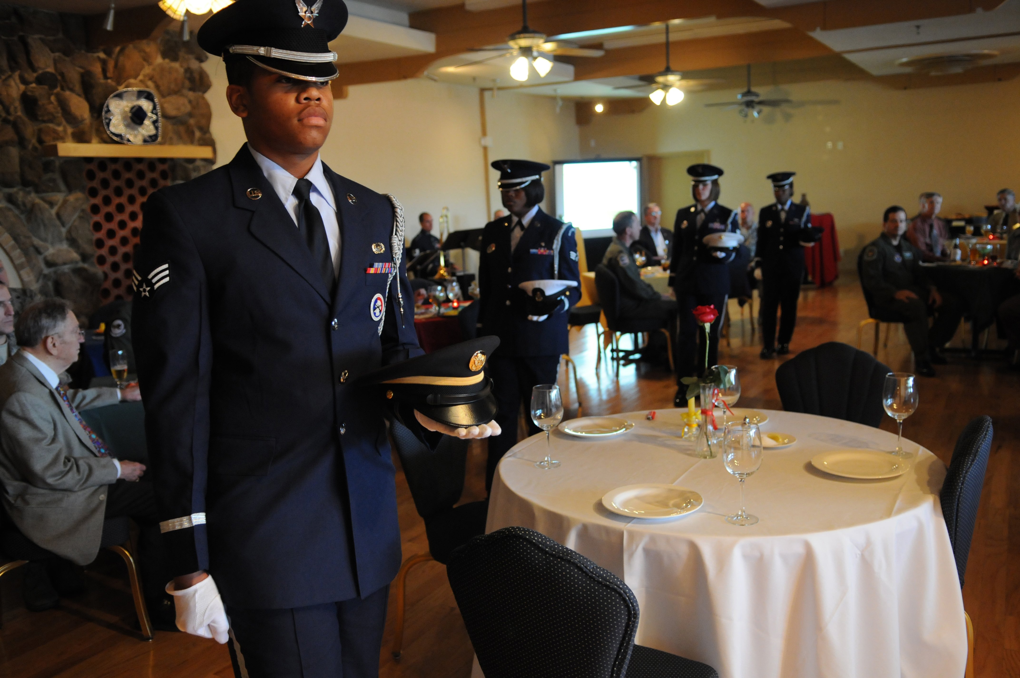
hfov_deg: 57.3
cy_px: 339
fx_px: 934
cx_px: 510
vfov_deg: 39.9
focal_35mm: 33
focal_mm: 22
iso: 1250
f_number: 2.8
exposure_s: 1/50
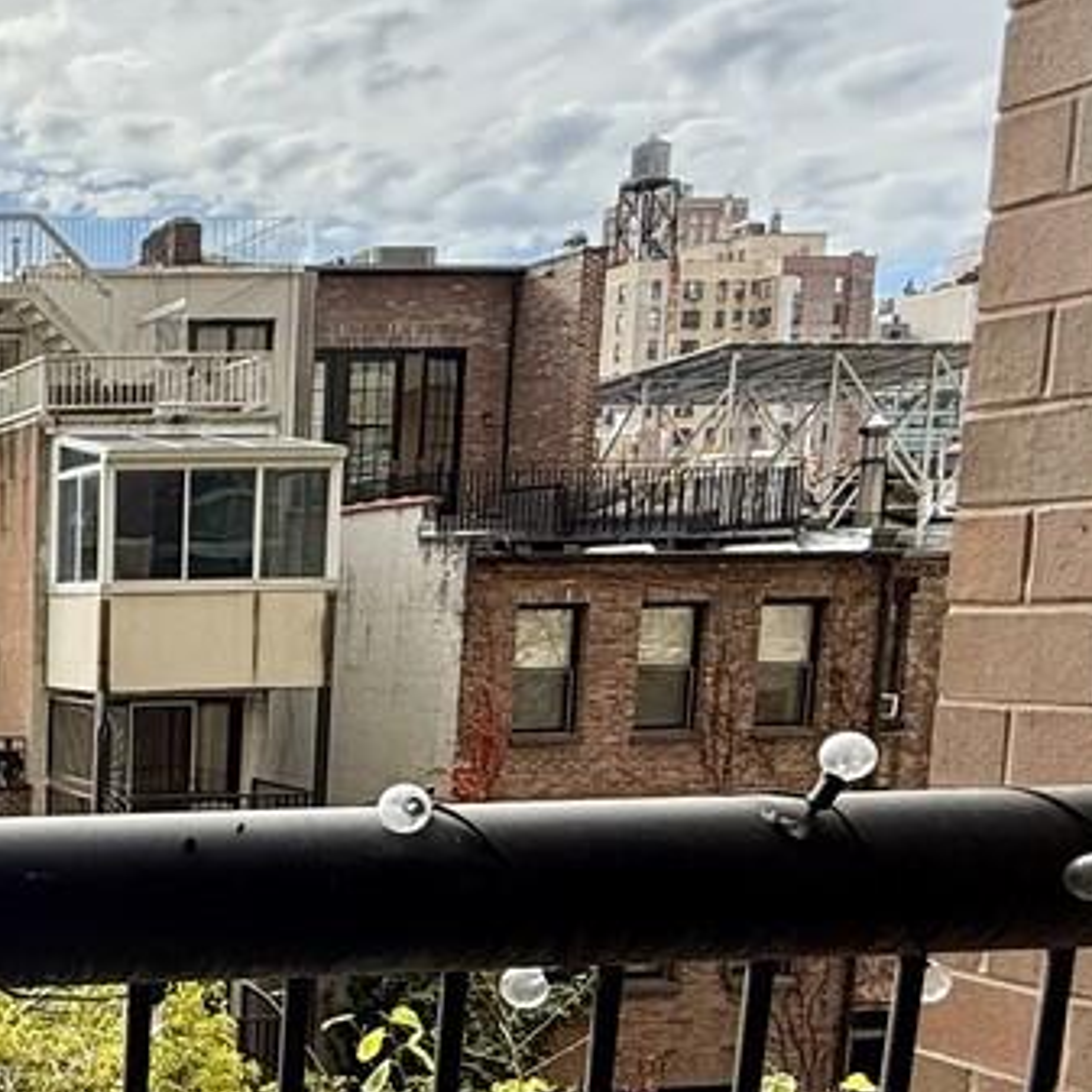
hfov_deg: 27.7
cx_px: -387
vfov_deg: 33.6
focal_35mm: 49
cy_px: 881
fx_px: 1749
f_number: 2.2
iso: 64
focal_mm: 2.22
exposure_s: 1/664
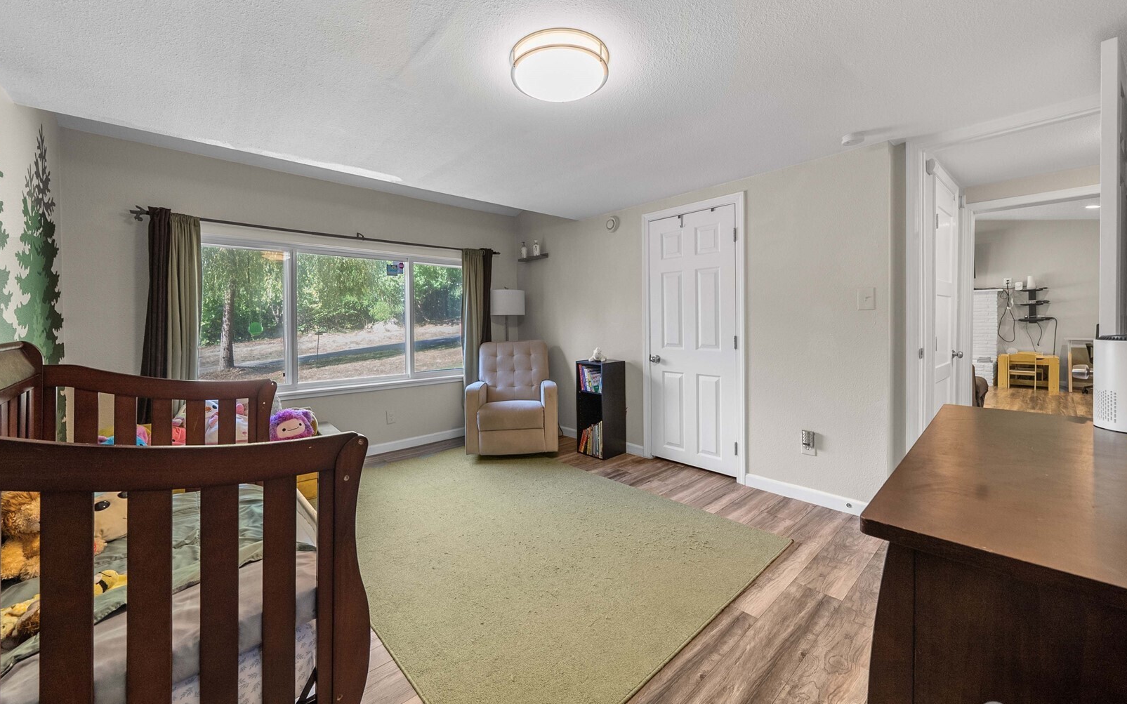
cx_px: 552
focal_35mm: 14
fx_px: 430
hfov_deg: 105.3
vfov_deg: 78.6
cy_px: 349
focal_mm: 13
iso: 1000
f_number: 7.1
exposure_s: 1/6
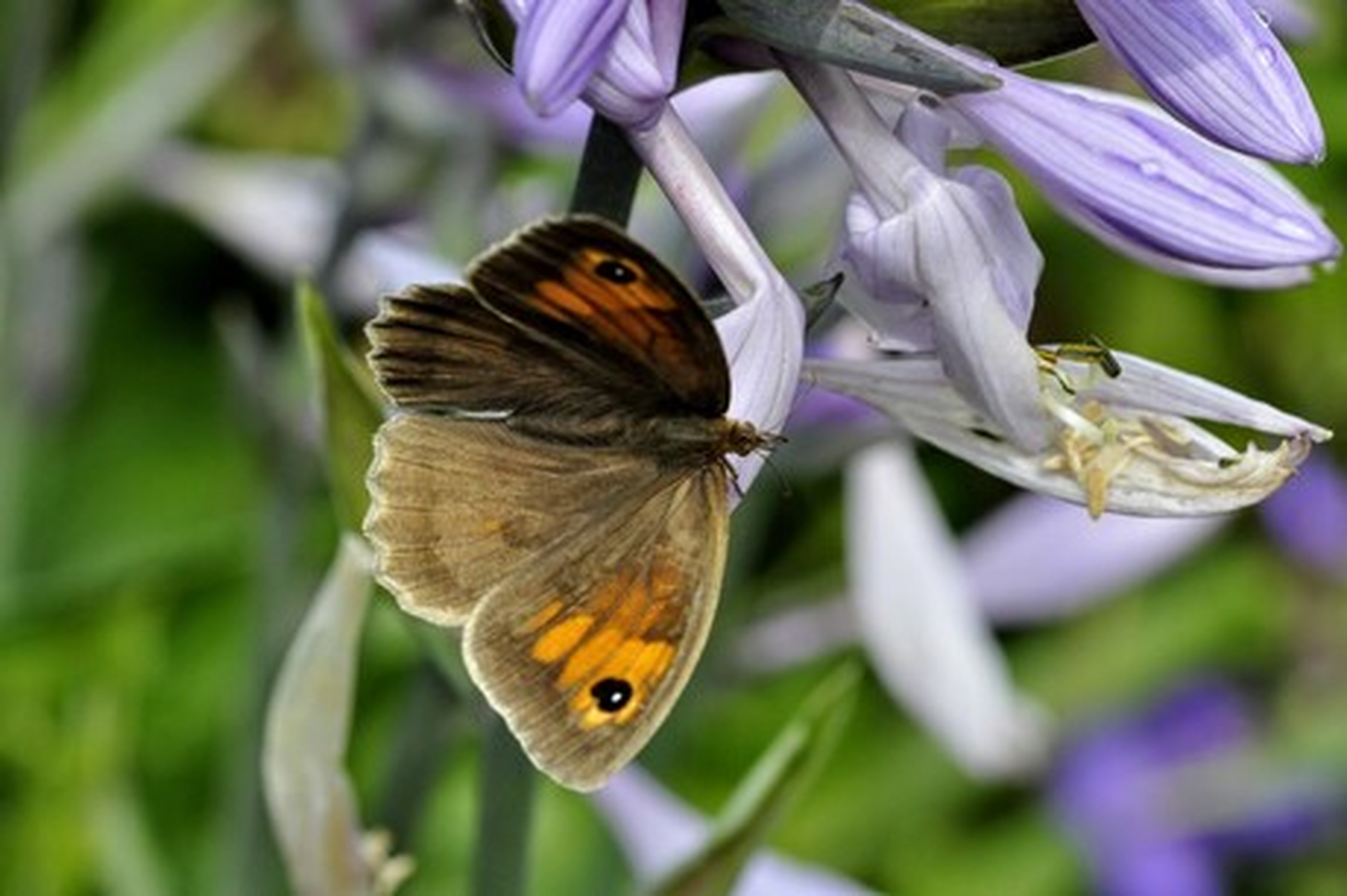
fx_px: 5608
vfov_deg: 9.1
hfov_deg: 13.7
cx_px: 674
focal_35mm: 150
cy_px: 448
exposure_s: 1/800
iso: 800
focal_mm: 100
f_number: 11
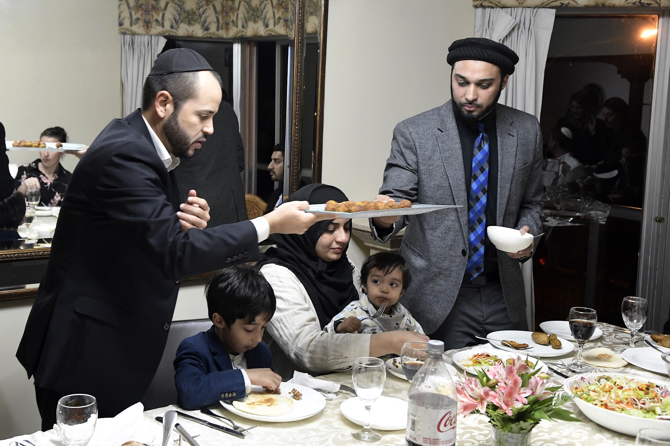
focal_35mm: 39
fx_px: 726
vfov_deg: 34.2
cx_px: 335
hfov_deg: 49.6
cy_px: 223
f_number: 5
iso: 2500
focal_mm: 26
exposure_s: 1/100
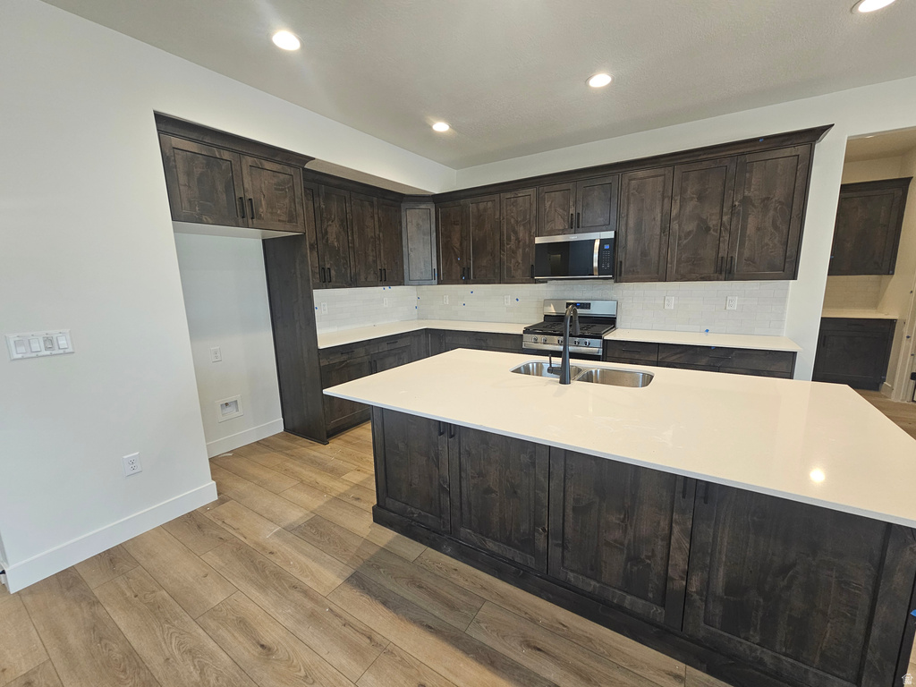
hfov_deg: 106.2
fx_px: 344
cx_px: 458
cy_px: 344
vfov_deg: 89.9
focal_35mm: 13
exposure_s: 1/60
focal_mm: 2.2
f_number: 2.2
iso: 160
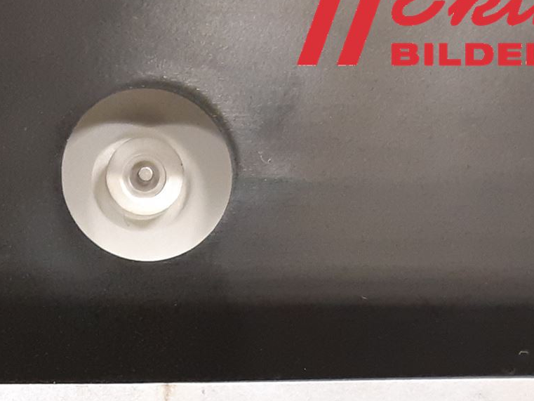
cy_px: 486
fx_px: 1080
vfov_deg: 19.7
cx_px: 9
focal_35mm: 70
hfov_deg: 26.4
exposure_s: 1/33
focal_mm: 3.93
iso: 250
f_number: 1.7
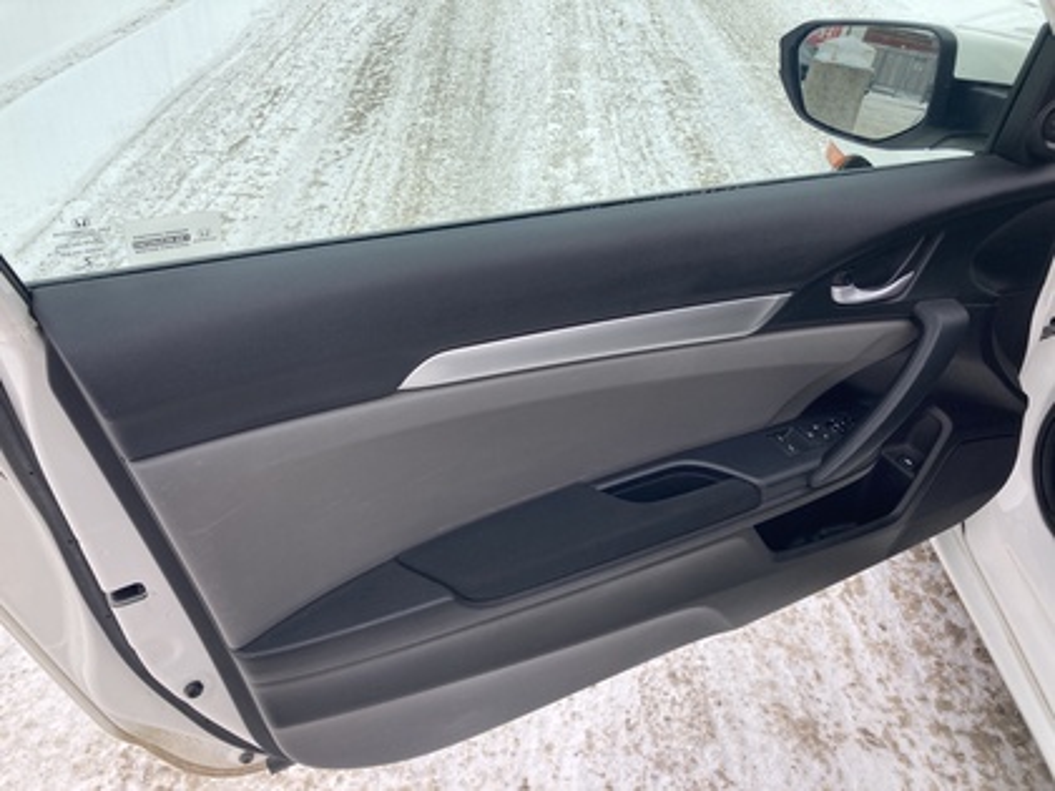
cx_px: 528
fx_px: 853
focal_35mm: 28
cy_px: 396
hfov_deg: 63.4
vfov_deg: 49.7
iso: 20
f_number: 1.8
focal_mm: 3.99
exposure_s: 1/274
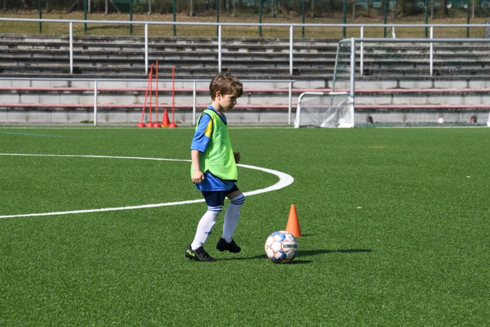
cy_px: 164
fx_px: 2653
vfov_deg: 7.0
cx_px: 245
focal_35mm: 195
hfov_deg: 10.6
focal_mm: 195
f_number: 14
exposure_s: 1/1250
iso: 1250
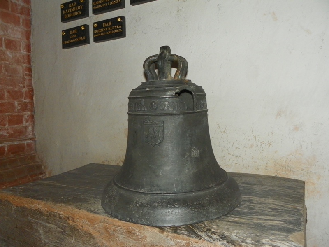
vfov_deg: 45.4
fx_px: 295
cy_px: 124
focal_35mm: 31
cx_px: 164
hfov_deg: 58.4
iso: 200
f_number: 2.8
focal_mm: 5.5
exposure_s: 1/30
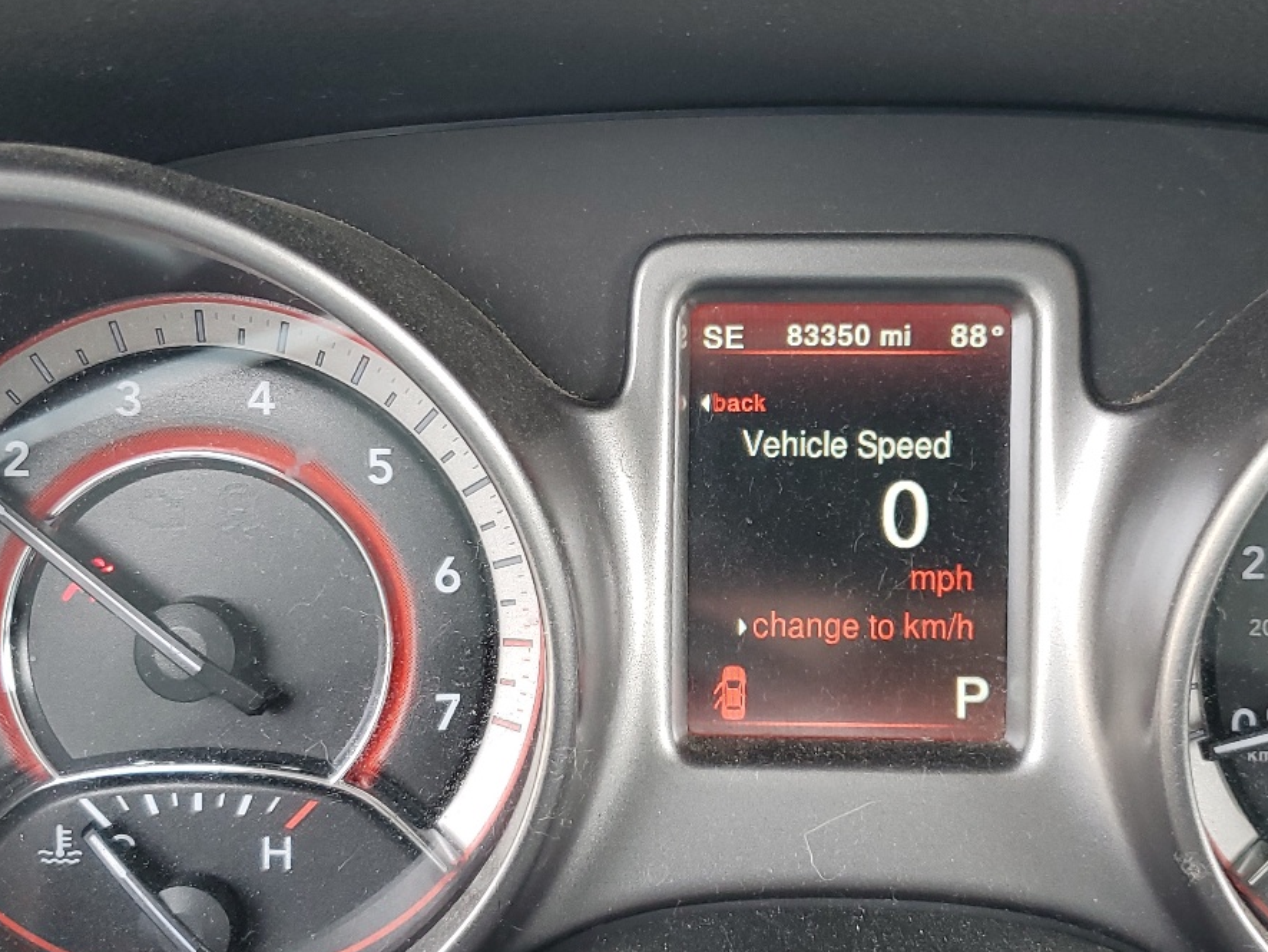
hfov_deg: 40.4
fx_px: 1722
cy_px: 563
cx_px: 656
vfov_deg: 30.8
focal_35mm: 47
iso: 67
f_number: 1.5
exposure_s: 1/120
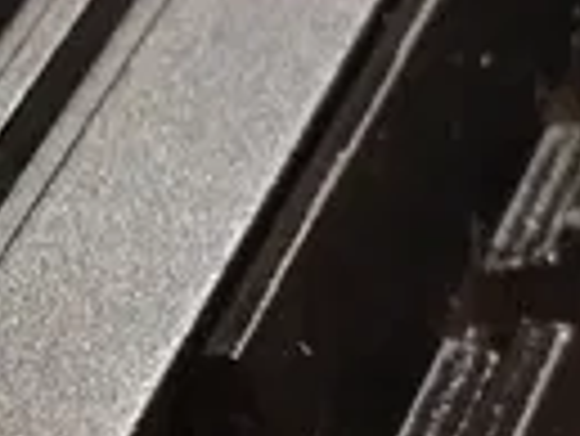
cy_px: 375
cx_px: -200
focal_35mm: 155
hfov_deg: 12.3
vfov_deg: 9.6
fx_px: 2599
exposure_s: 1/25
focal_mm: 4.1
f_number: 1.7
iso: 2000
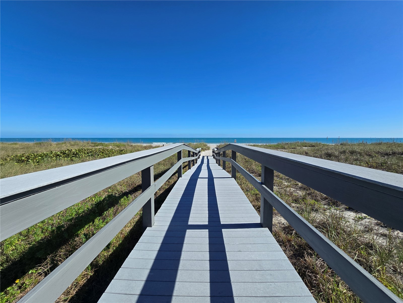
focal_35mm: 13
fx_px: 151
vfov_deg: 89.9
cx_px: 202
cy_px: 152
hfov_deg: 106.2
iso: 50
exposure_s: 1/3540
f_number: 2.2
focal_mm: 2.2
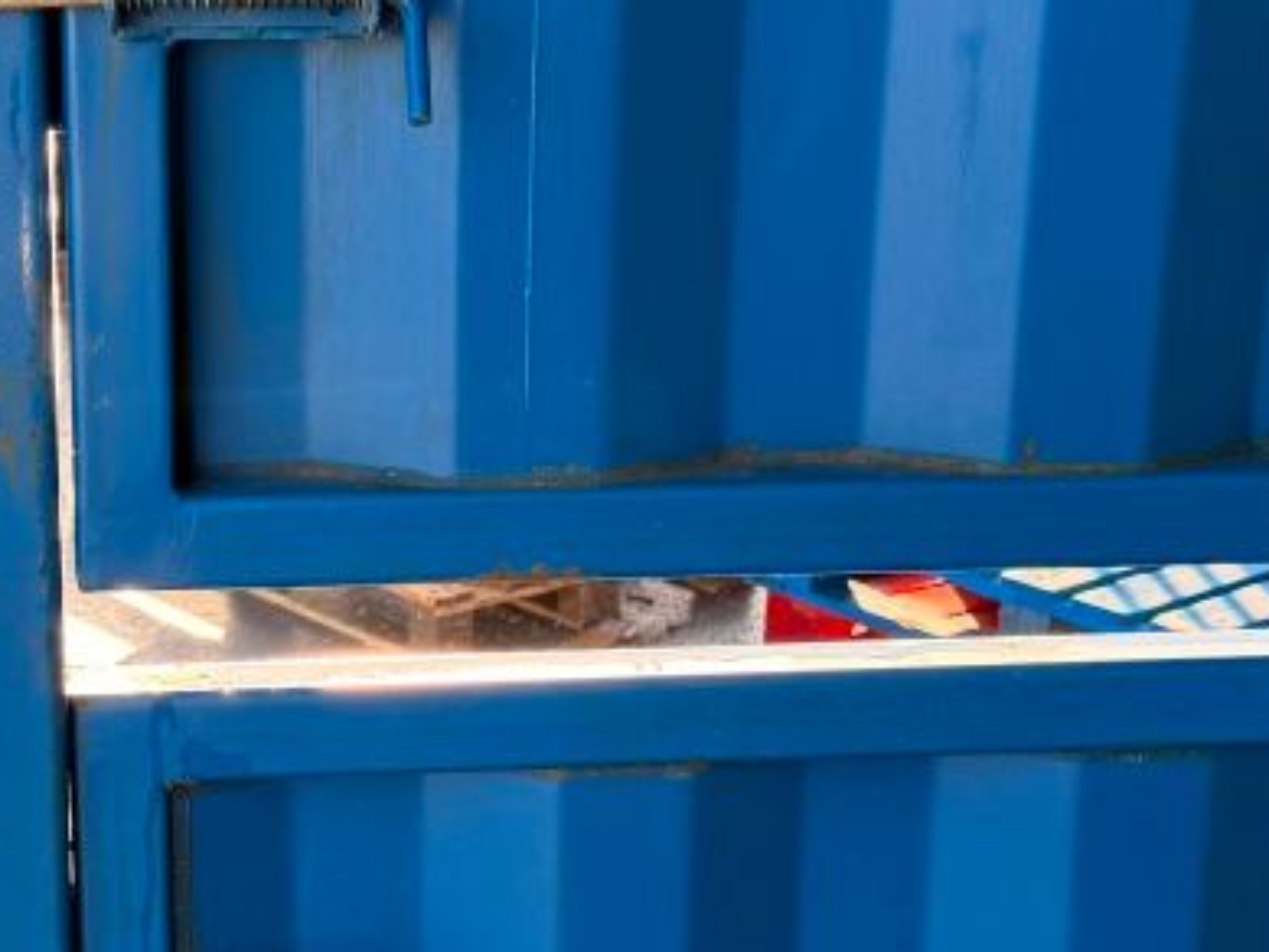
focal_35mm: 74
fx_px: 2714
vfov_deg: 19.9
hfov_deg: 26.1
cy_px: 548
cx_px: 349
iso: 100
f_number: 1.78
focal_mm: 6.76
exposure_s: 1/363
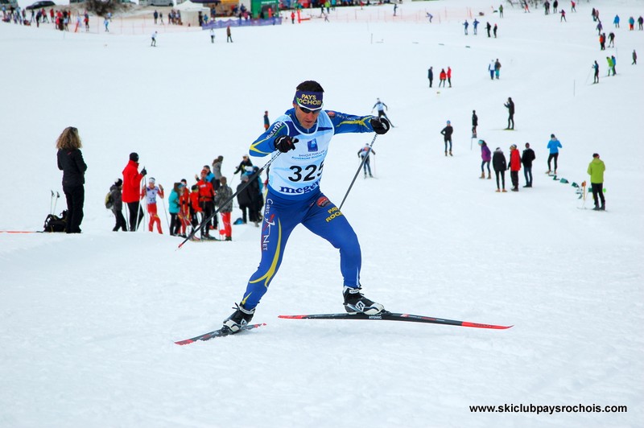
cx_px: 322
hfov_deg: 16.1
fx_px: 2279
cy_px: 214
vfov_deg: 10.7
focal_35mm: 128
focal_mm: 85
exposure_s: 1/1250
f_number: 5
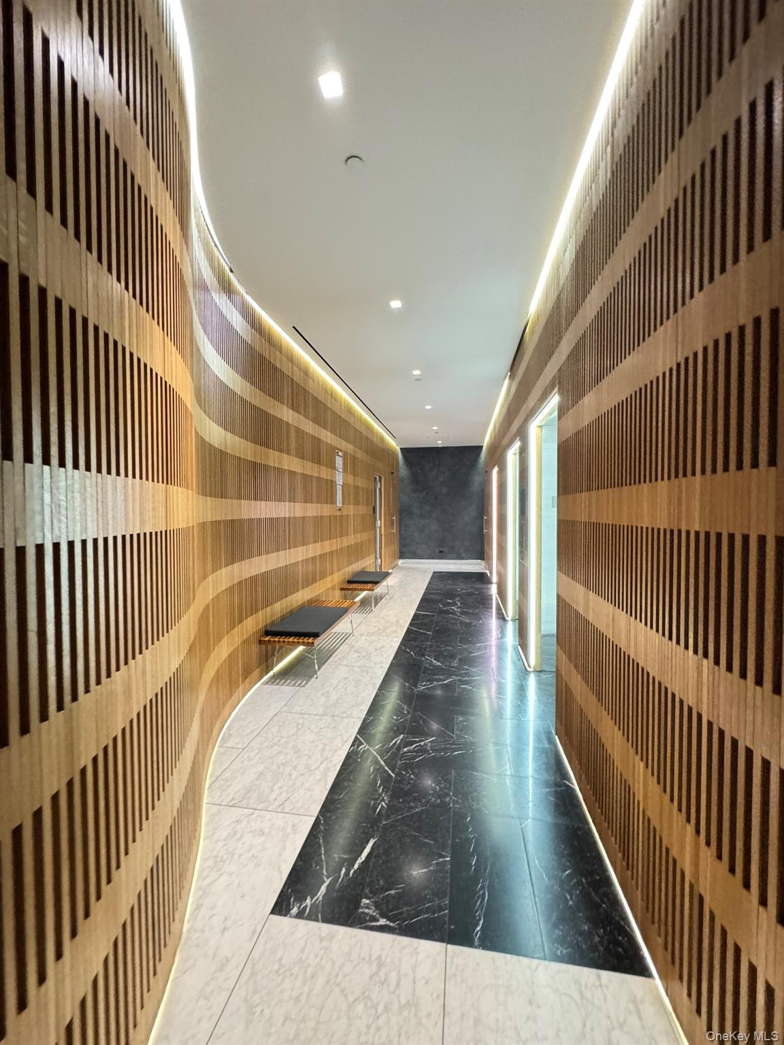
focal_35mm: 14
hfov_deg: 85.7
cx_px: 392
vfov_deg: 102.1
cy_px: 522
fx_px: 423
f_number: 2.2
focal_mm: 2.22
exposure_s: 1/60
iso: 640
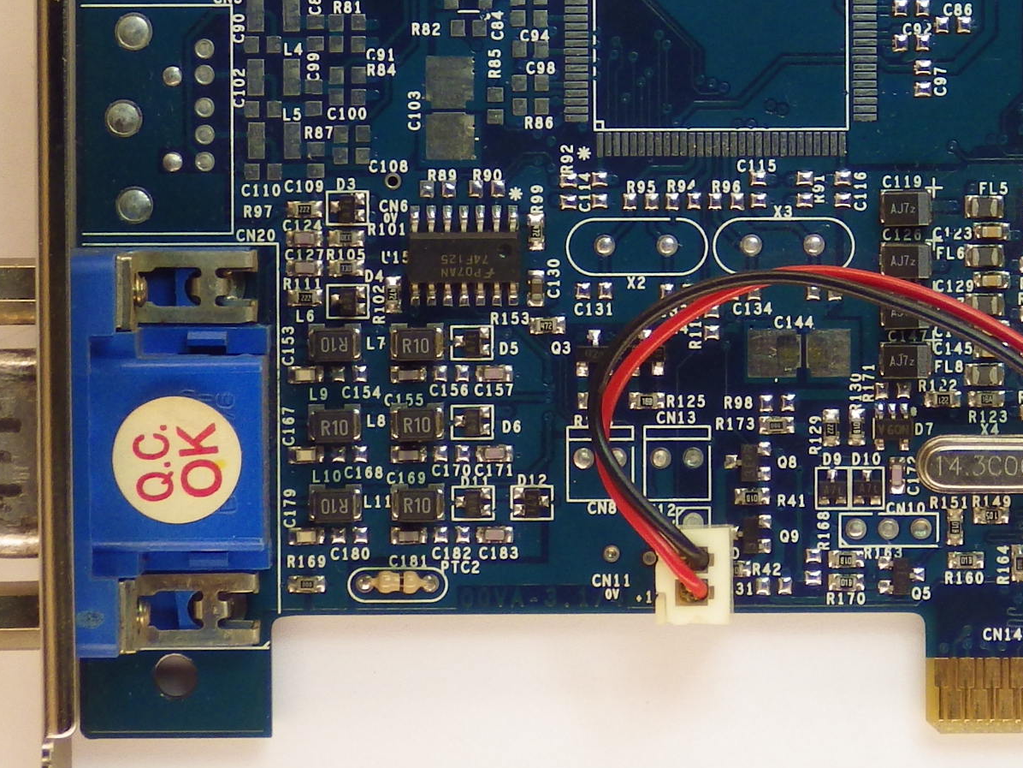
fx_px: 11762
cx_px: 1186
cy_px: 177
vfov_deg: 3.7
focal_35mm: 398
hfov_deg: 5.0
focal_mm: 27.8
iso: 100
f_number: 5.2
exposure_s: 1/160
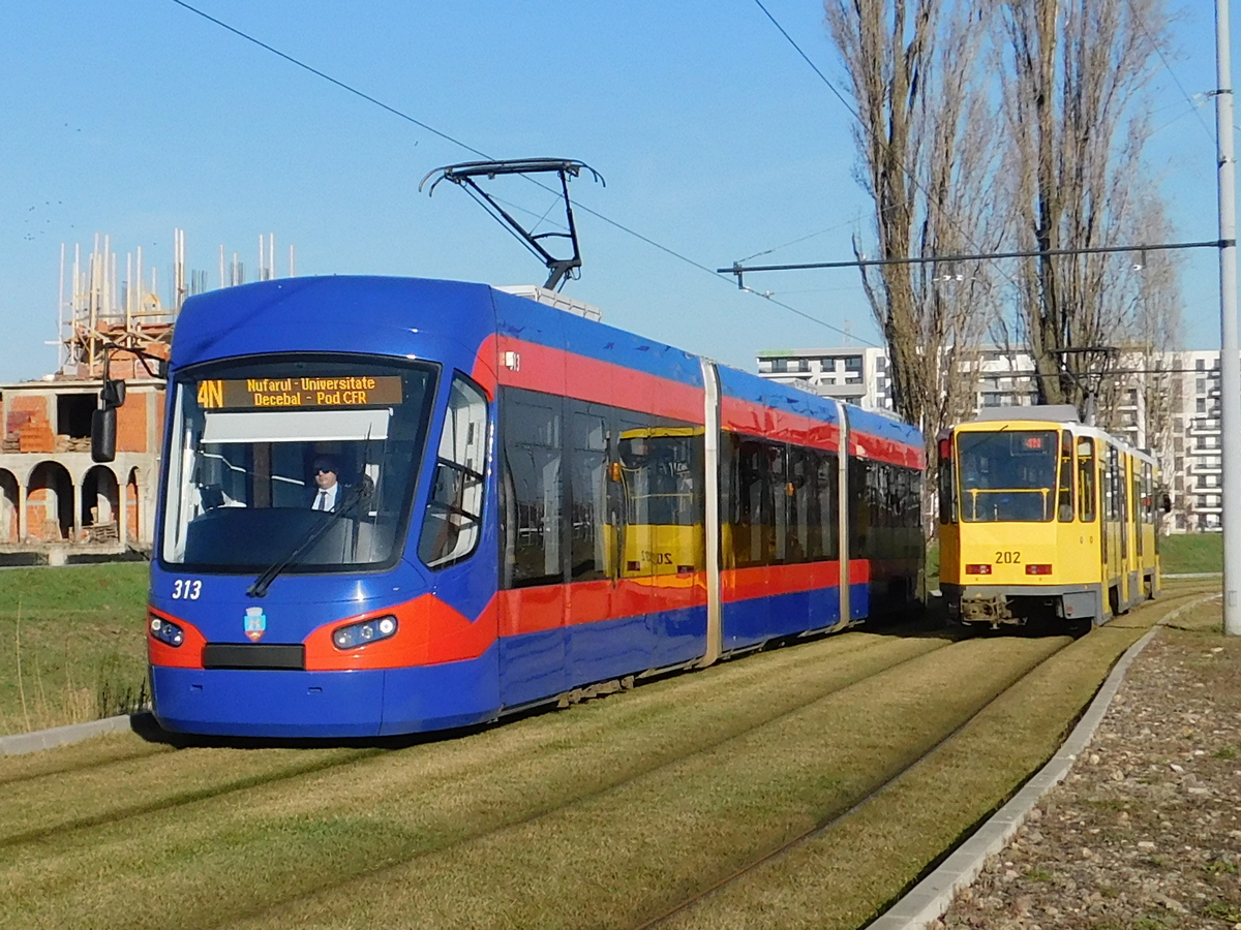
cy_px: 465
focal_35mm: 24
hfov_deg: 71.6
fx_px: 860
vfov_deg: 56.8
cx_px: 620
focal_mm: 4.1
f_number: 6
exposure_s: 1/500
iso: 125
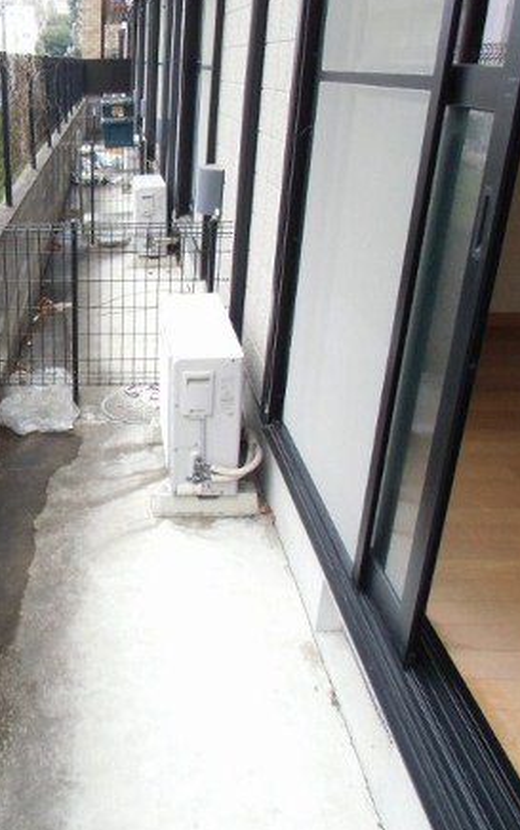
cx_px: 46
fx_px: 793
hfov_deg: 34.2
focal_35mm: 35
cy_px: 417
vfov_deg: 55.3
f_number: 3
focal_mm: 4.24
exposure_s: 1/80
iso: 200
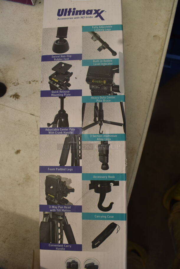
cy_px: 134
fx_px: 202
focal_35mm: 27
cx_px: 90
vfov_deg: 67.3
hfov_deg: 48.0
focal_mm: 18
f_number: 6.3
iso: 400
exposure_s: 1/60
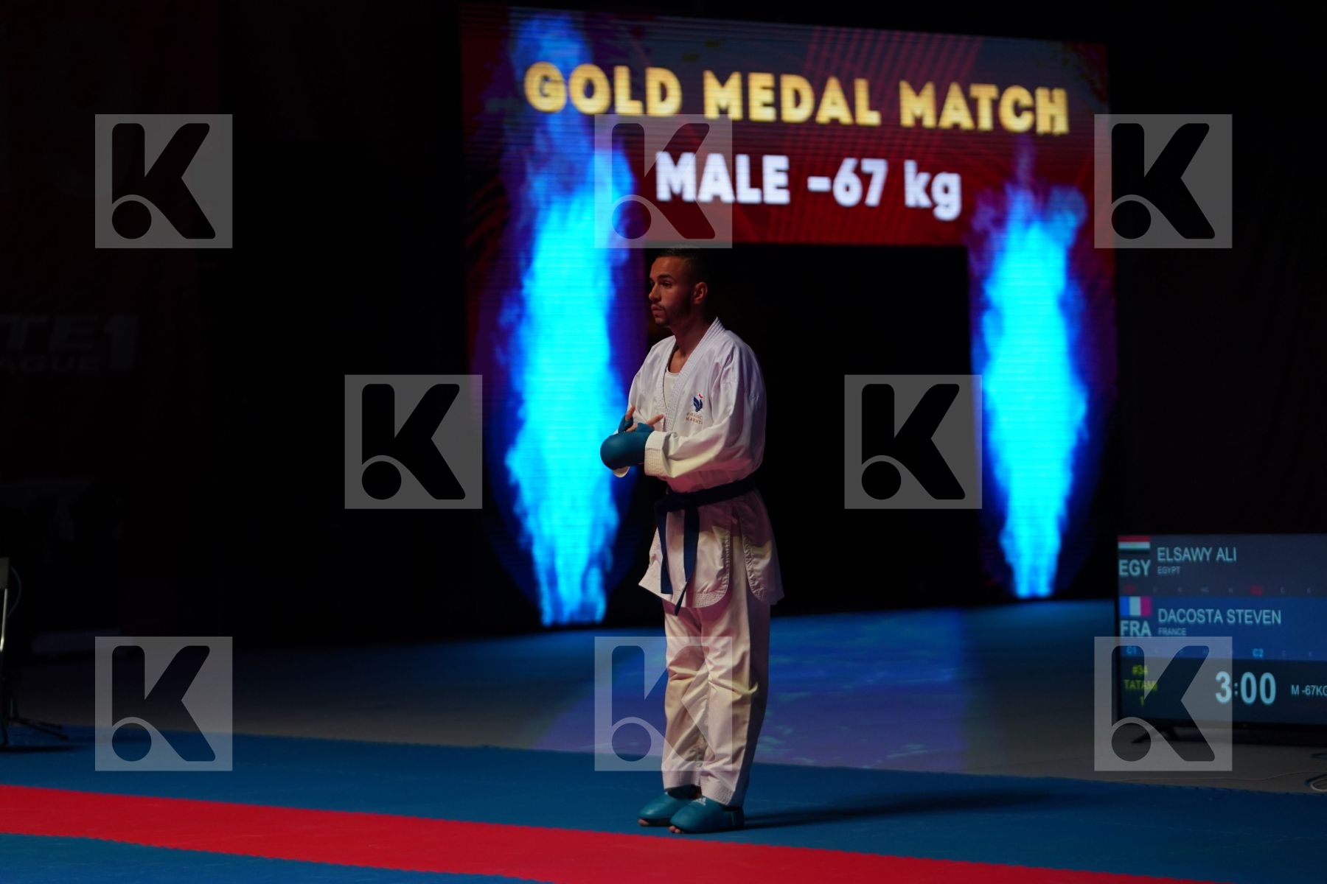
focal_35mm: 109
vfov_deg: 12.6
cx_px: 664
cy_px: 442
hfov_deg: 18.8
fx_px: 4018
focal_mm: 109
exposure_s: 1/1000
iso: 1600
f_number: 2.8
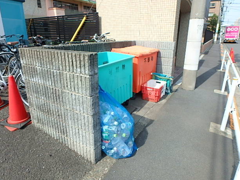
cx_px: 119
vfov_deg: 61.1
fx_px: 153
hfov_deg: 76.4
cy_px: 87
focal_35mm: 22
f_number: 3.5
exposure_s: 1/500
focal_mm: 3.7
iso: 125
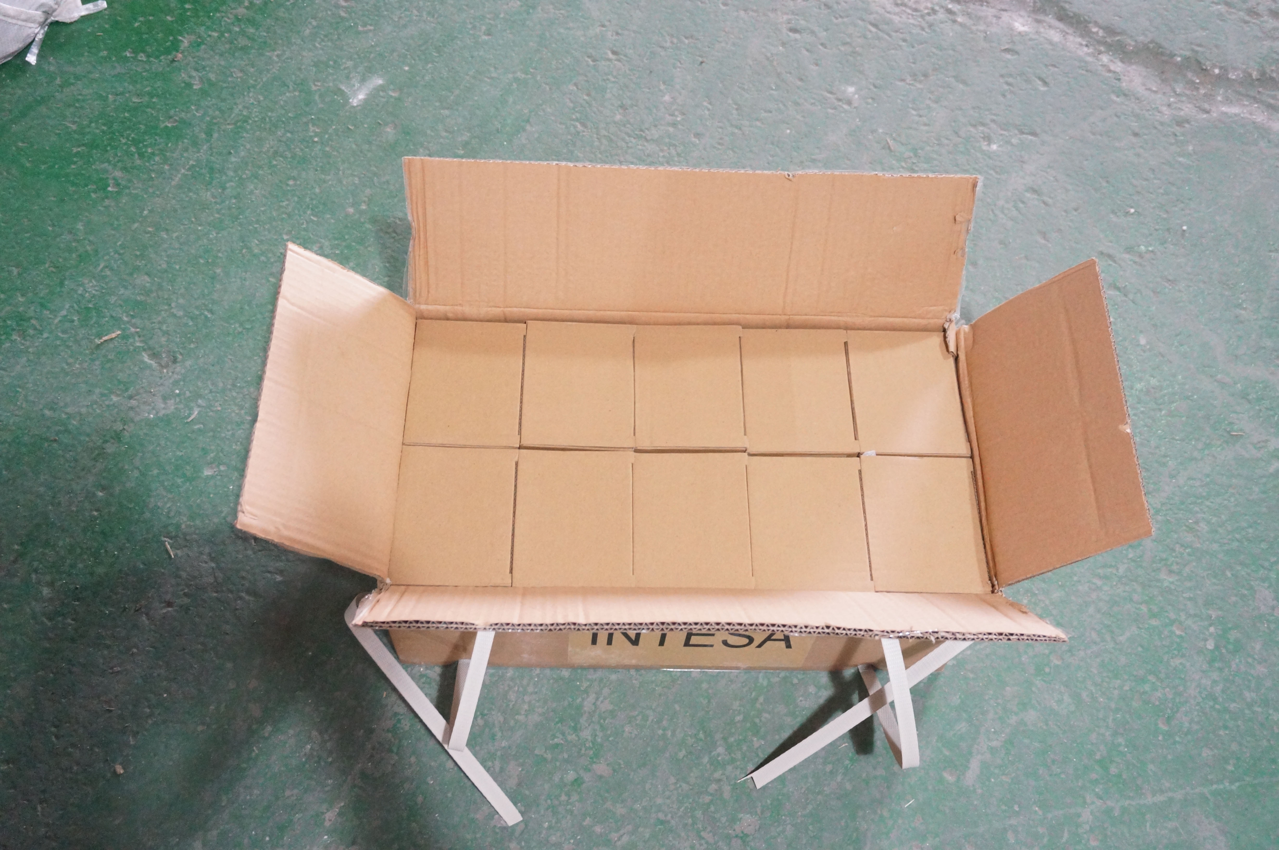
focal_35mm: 34
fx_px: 1224
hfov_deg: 55.2
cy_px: 425
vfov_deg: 38.3
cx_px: 640
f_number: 4
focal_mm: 23
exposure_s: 1/30
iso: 3200
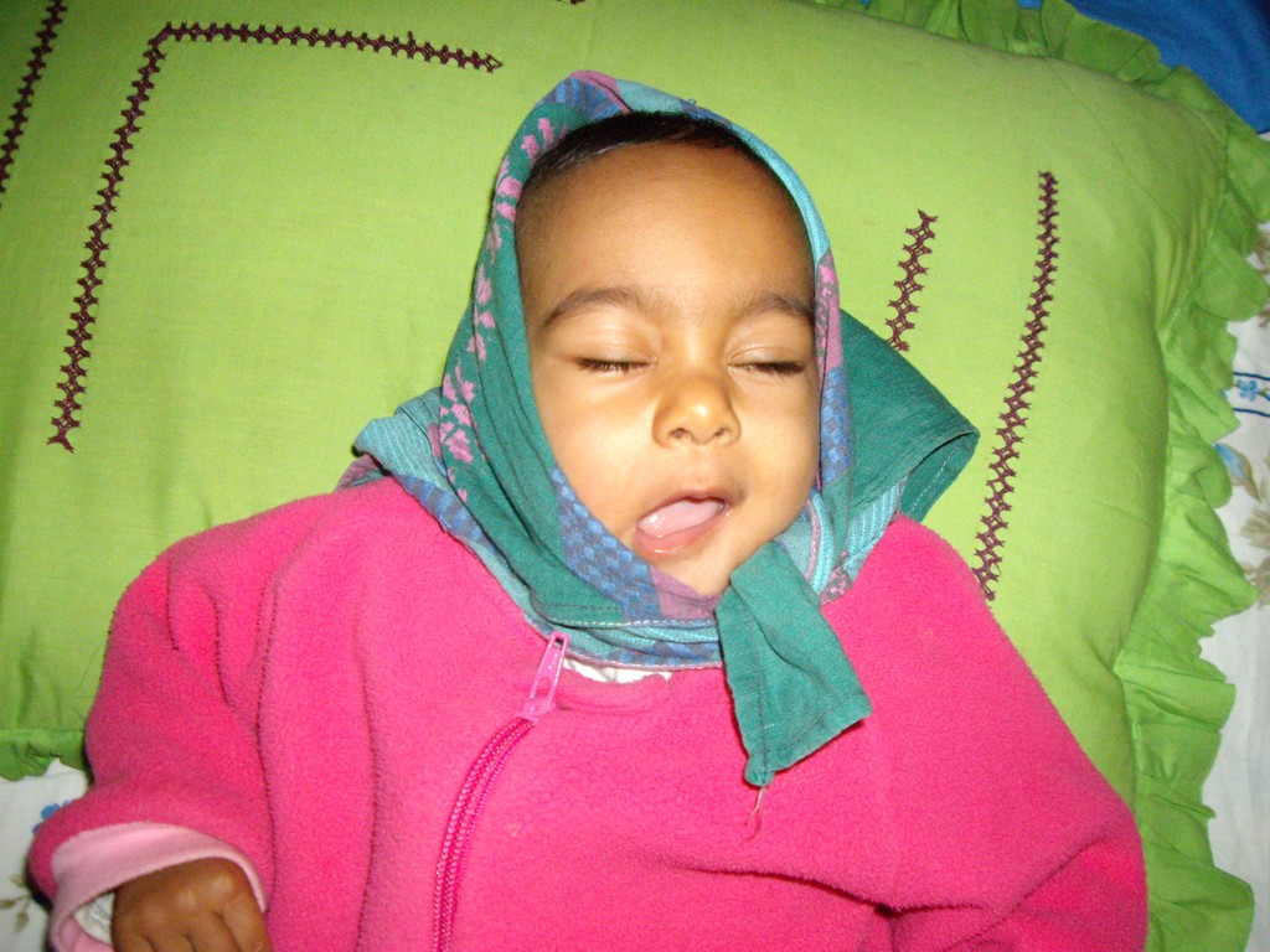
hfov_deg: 49.0
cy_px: 476
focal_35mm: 38
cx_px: 635
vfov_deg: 37.7
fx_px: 1394
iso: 400
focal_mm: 6.2
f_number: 2.7
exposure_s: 1/40
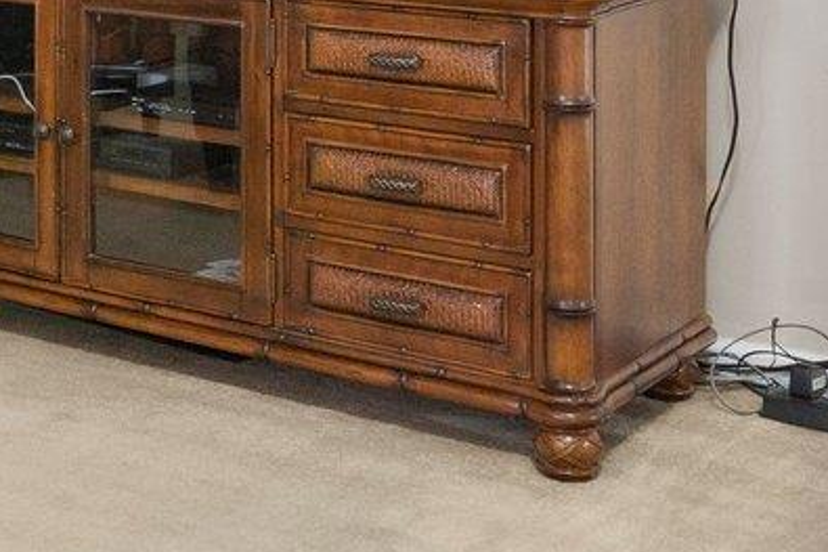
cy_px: -215
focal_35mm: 83
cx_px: -4
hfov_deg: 23.4
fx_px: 1908
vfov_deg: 15.5
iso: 400
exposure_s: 1
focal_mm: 16
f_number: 8
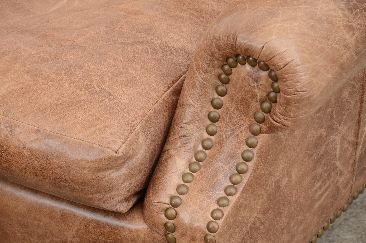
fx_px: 1598
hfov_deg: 13.1
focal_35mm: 158
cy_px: 122
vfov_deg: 8.7
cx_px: 183
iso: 100
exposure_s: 1/80
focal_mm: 105
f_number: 8
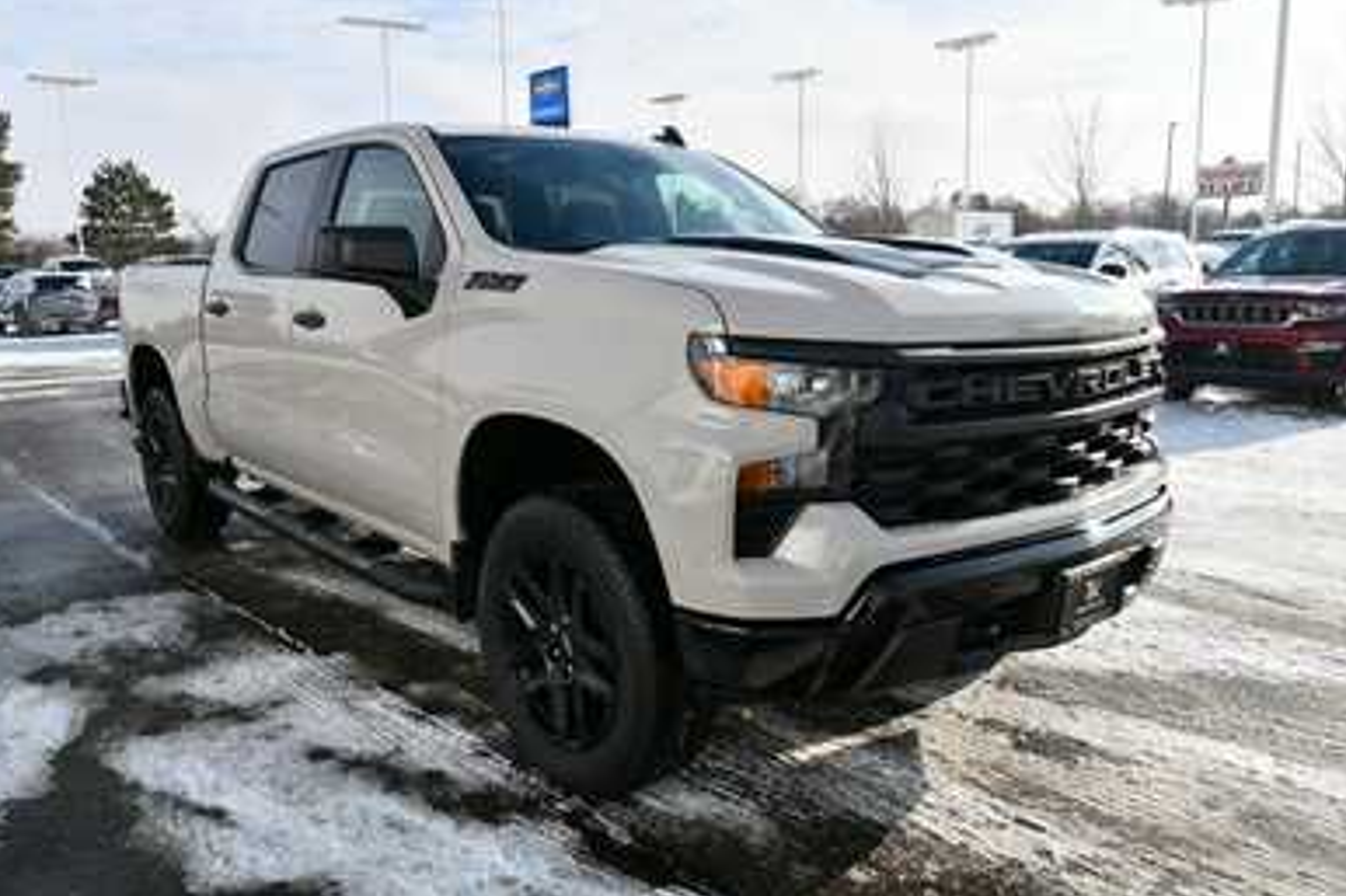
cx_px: 656
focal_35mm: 28
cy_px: 448
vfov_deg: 46.4
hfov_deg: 65.5
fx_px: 1046
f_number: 9
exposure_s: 1/320
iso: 100
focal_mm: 18
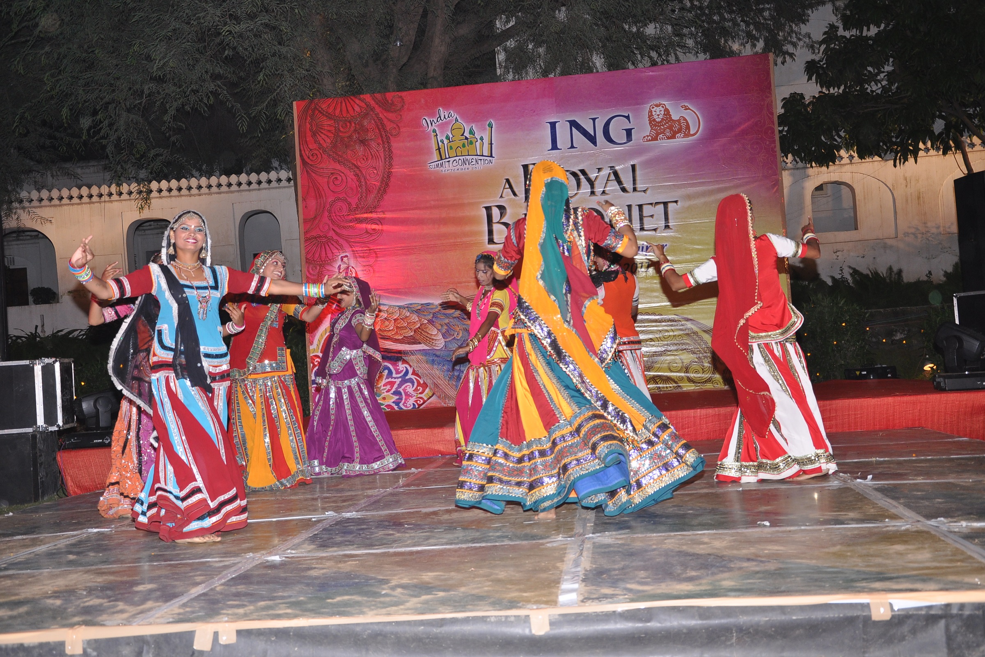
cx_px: 492
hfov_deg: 46.4
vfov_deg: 31.9
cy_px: 328
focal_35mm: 42
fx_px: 1149
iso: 400
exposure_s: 1/125
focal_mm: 28
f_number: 5.6
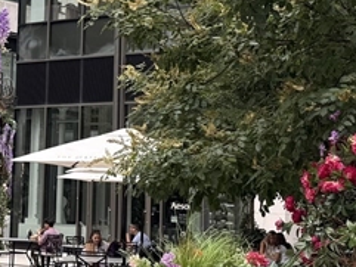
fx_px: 1050
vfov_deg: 14.4
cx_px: 43
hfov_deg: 19.0
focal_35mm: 102
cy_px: 58
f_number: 1.78
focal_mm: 6.76
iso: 80
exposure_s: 1/792
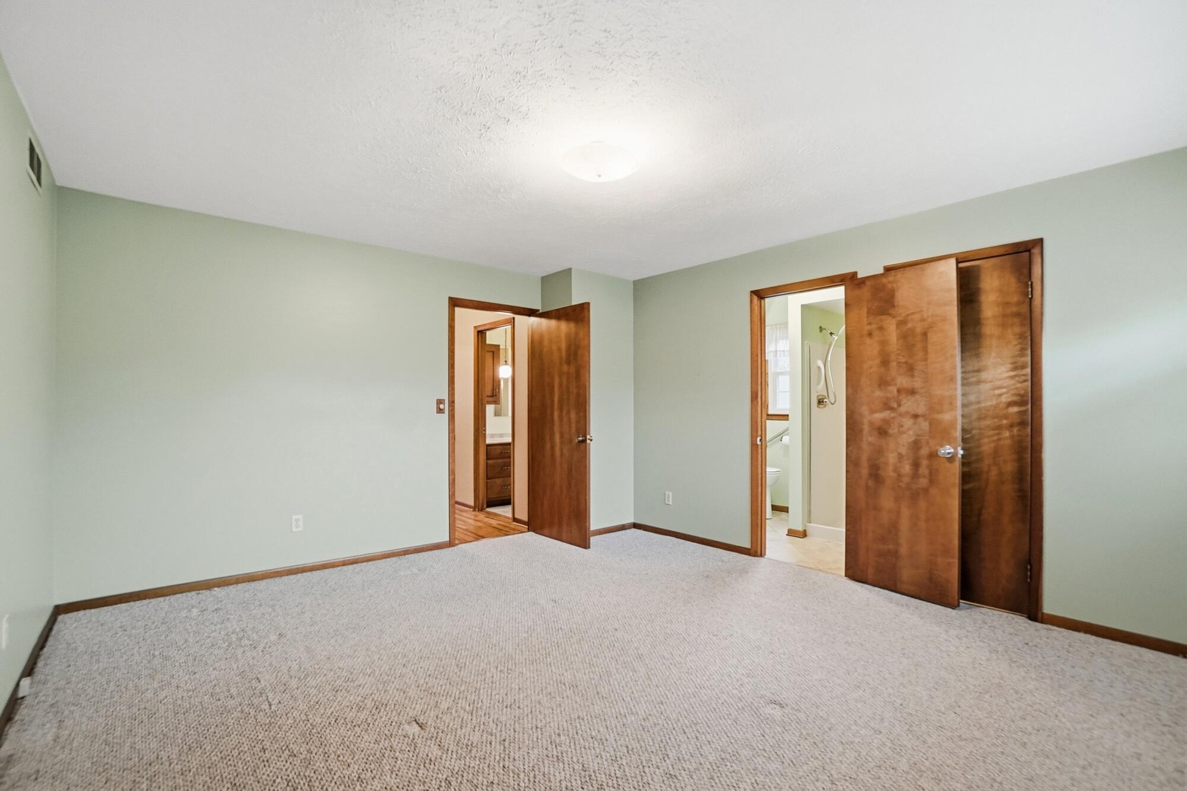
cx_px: 594
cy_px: 396
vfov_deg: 77.3
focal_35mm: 15
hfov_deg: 100.4
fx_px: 494
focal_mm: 10
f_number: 5.6
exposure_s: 1/30
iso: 125
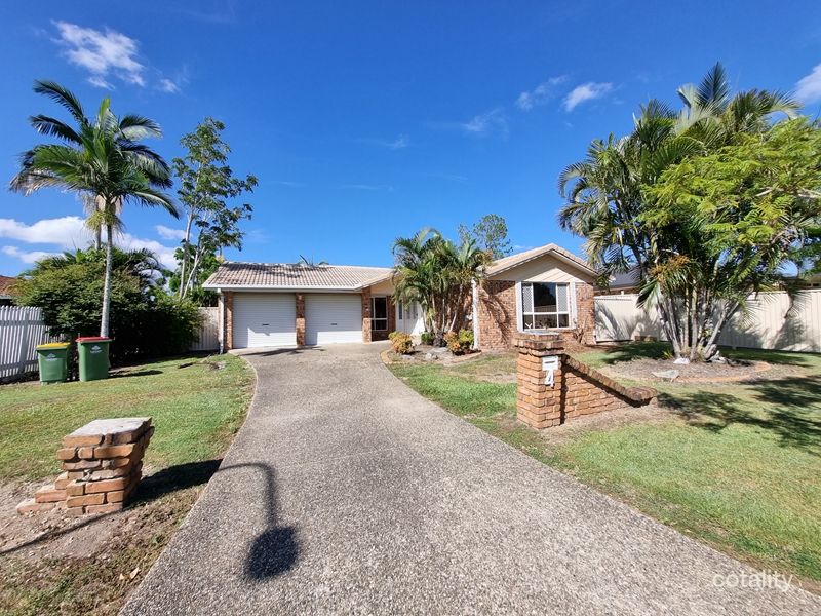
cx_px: 410
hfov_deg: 106.2
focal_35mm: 13
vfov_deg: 89.9
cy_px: 308
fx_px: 308
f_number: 2.2
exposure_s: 1/1096
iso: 50
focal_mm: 1.74
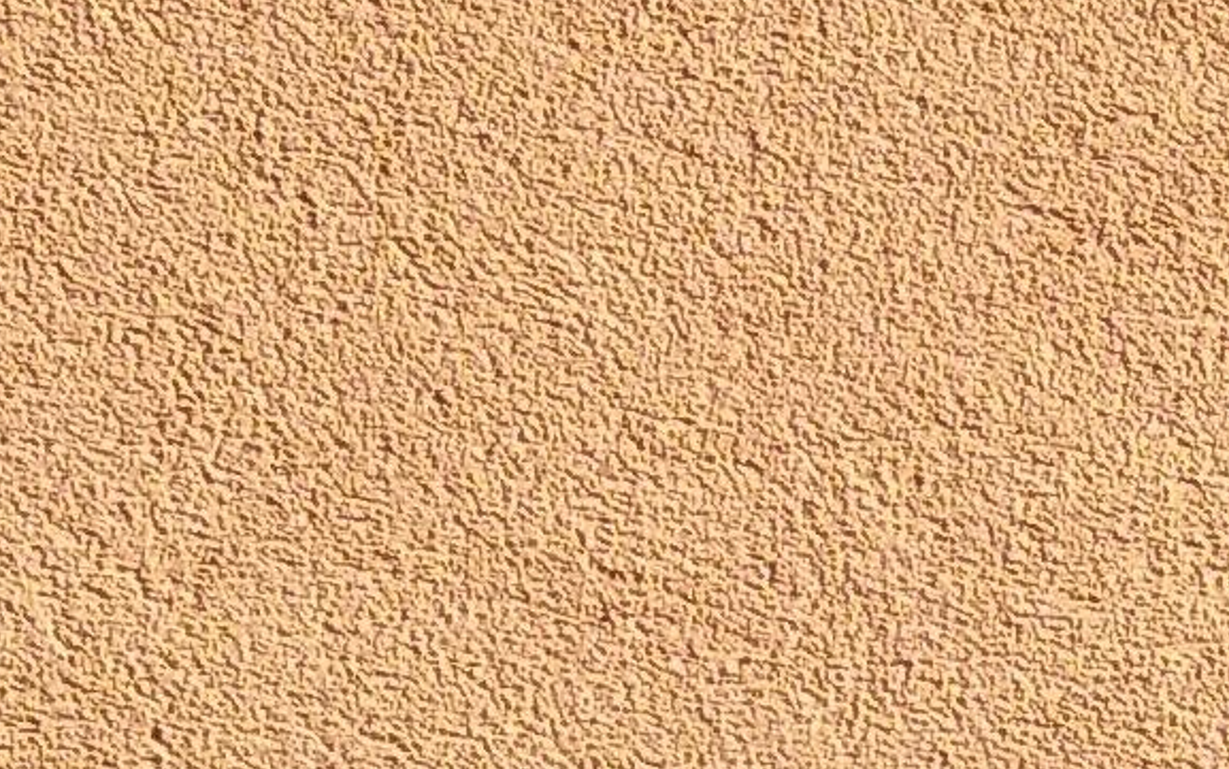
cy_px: 1502
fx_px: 6399
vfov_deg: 6.7
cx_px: 3681
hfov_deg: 8.9
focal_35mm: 191
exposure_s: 1/966
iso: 100
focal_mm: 3.81
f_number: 2.2
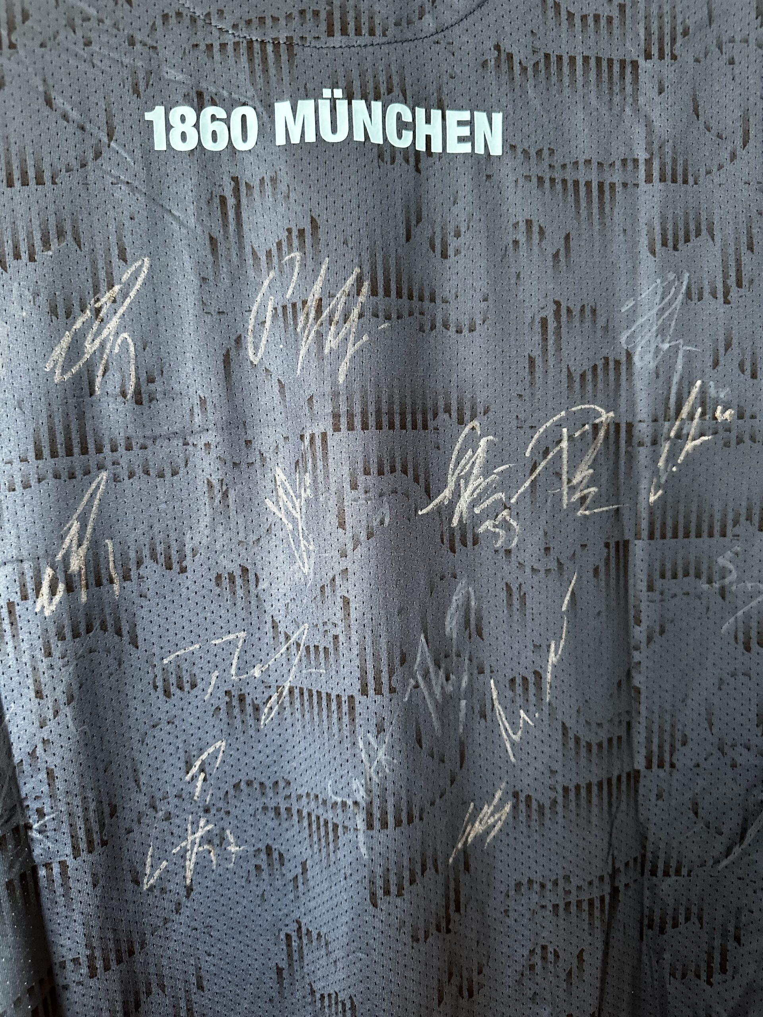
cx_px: 382
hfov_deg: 56.8
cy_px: 508
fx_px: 705
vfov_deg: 71.6
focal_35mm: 24
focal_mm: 6.86
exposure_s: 1/60
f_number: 1.78
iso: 500
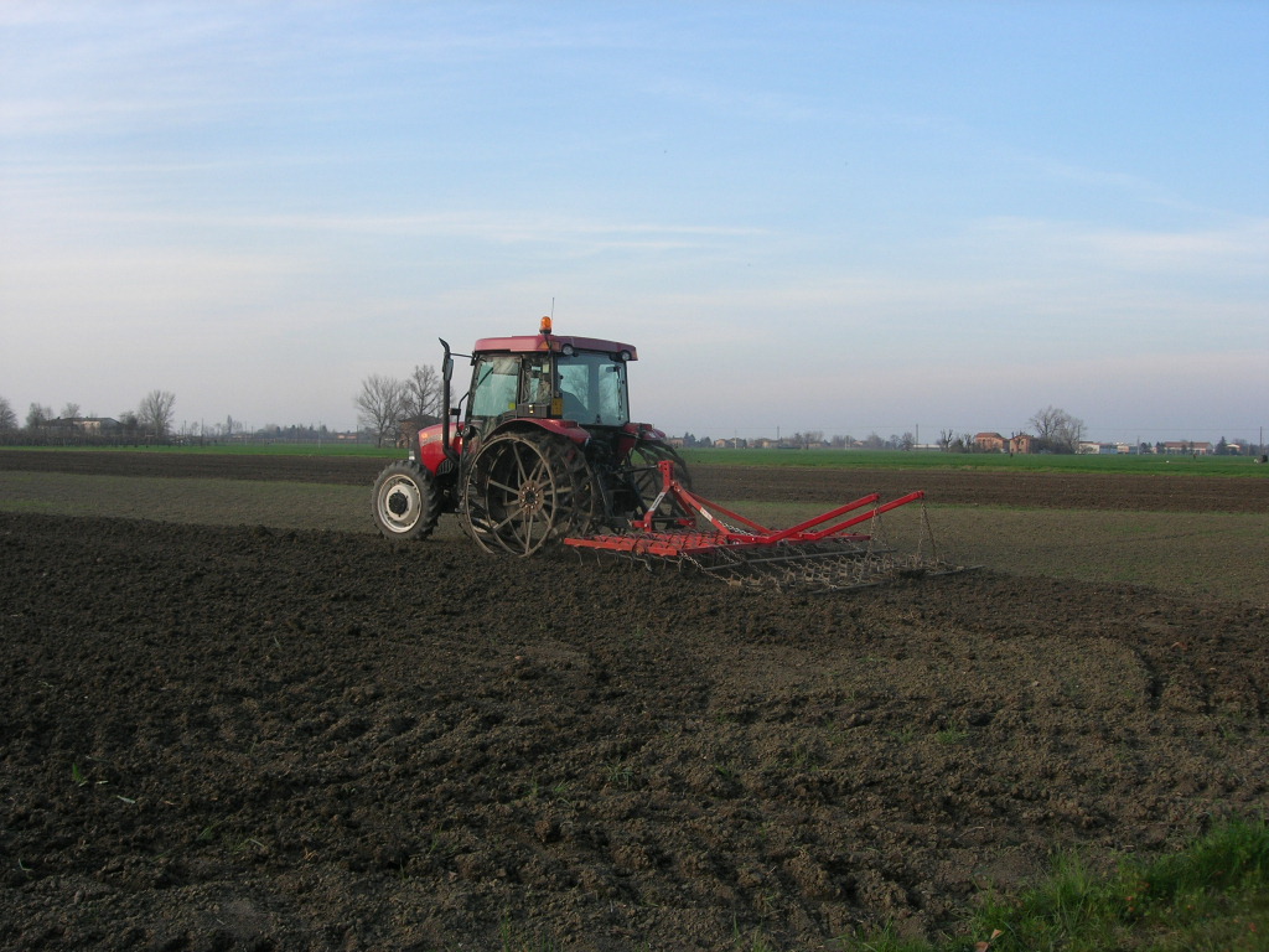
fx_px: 1393
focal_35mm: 38
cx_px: 634
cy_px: 476
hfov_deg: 49.0
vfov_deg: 37.7
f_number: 4.8
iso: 64
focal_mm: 7.8
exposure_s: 1/146
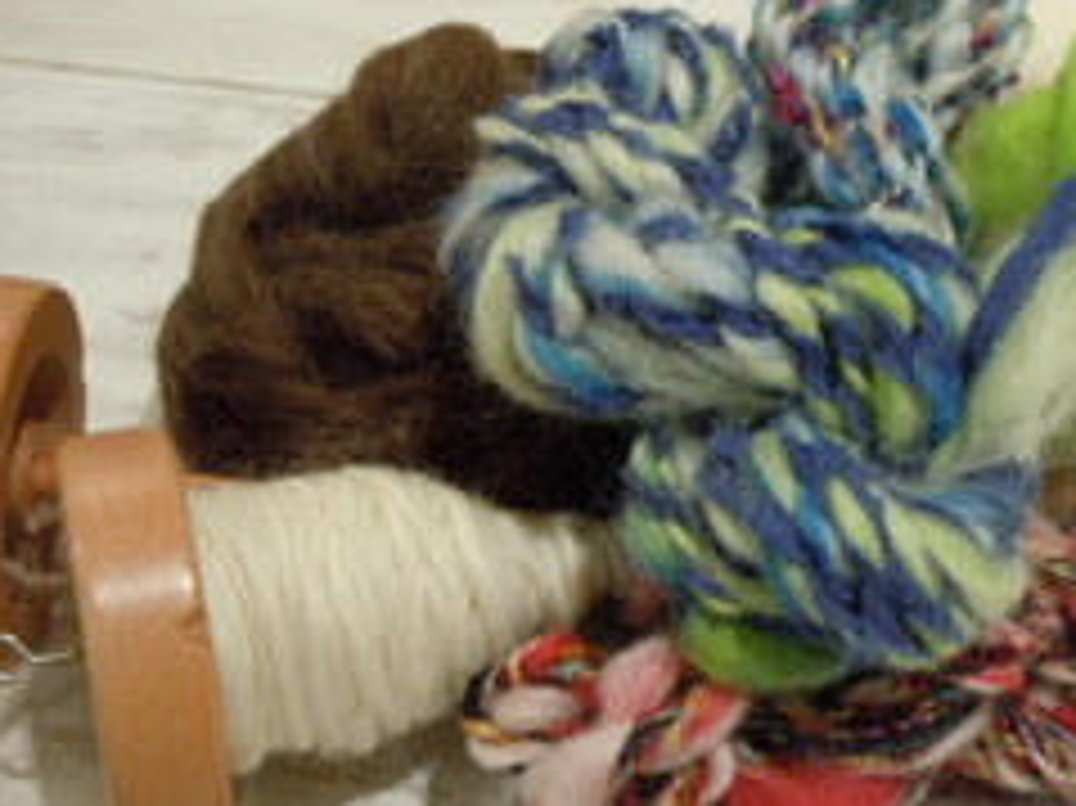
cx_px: 603
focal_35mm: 66
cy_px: 468
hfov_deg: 29.4
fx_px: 2051
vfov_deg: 22.2
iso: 400
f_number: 4.6
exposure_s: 1/30
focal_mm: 8.1
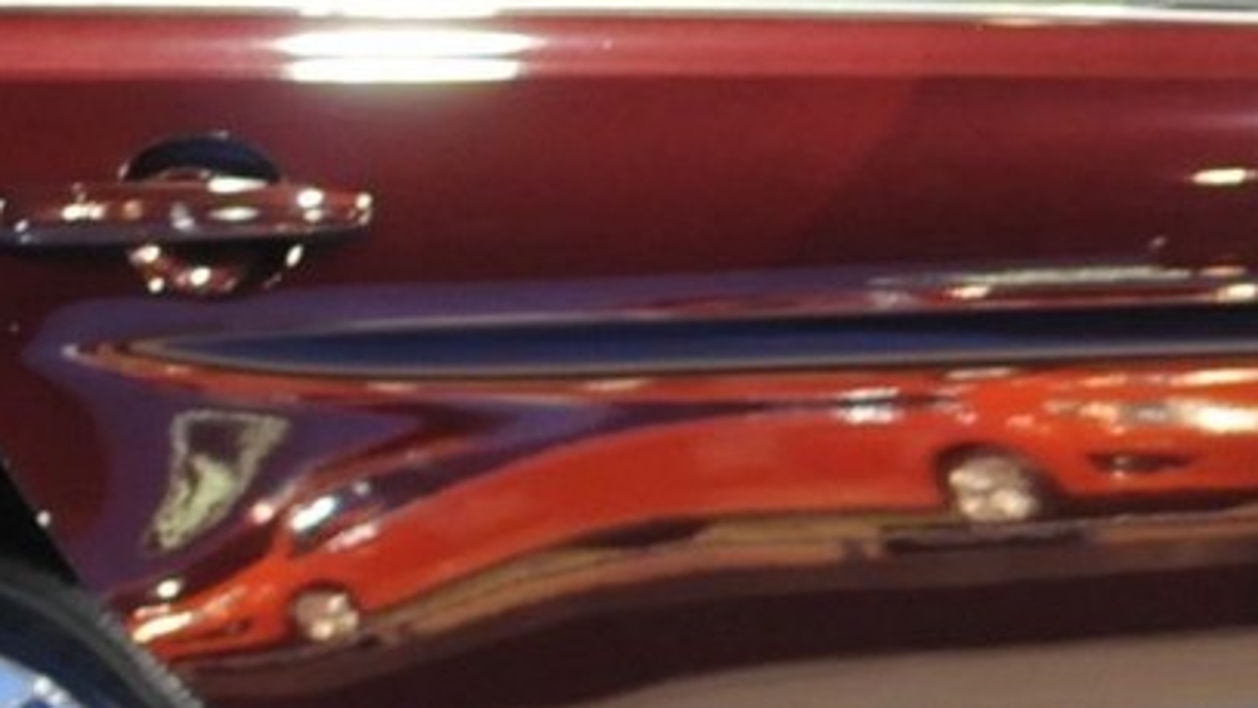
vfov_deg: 5.7
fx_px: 7072
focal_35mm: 212
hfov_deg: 9.6
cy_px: 351
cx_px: 2352
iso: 800
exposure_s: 1/15
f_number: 4
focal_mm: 22
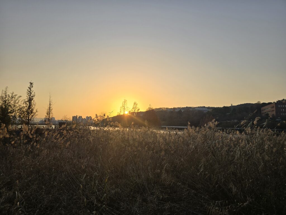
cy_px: 108
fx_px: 190
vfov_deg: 58.9
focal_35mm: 23
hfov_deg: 73.9
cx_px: 143
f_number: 1.7
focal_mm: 6.3
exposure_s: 1/1000
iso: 12
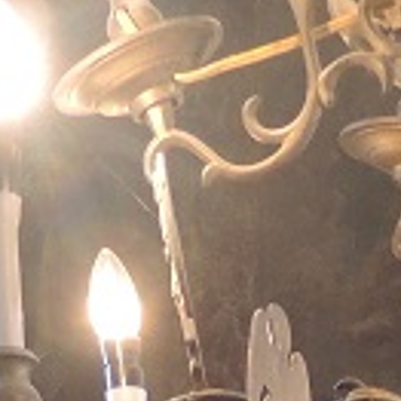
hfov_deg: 7.0
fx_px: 3185
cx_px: 722
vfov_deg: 6.5
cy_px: 1258
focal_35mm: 243
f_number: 2
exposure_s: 1/30
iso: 400
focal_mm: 6.5
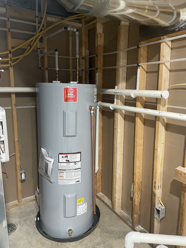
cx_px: 93
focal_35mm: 26
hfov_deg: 53.1
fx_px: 186
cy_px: 124
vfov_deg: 67.3
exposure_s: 1/40
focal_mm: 4.2
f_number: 1.6
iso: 500
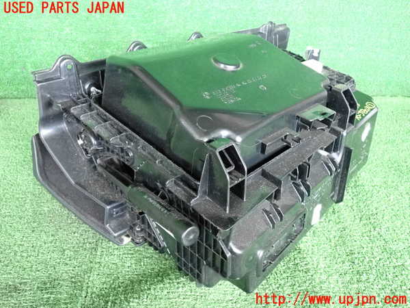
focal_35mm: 30
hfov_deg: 60.0
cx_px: 205
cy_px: 154
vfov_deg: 46.8
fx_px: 355
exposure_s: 1/125
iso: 1600
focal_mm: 5.4
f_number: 2.3
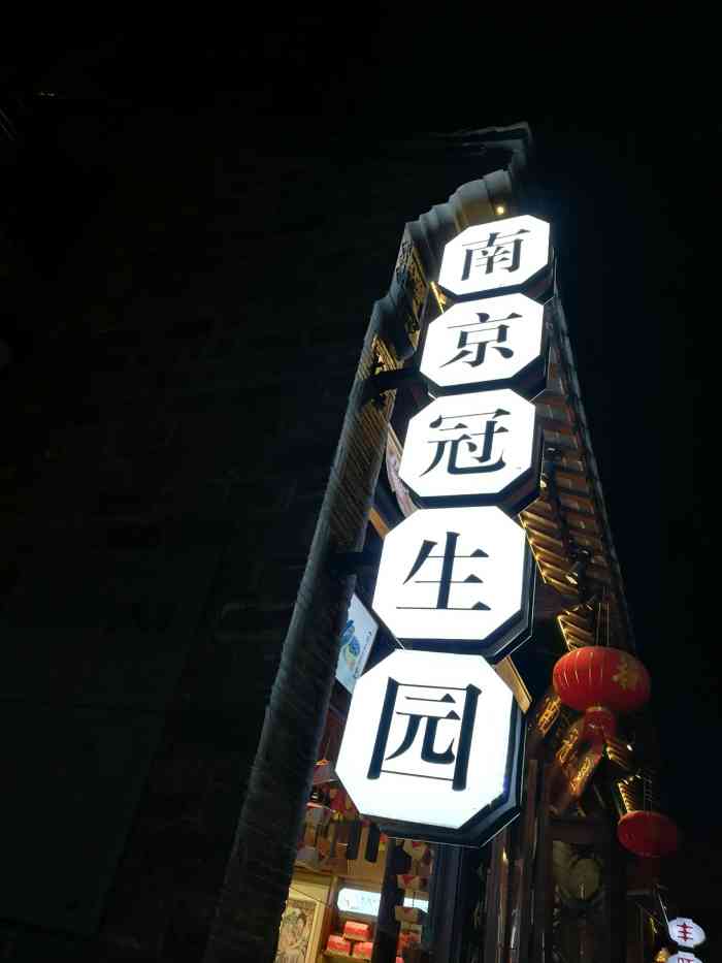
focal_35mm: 27
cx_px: 361
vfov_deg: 65.3
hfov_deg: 51.4
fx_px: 751
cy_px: 482
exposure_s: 1/100
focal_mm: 3.84
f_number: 2.2
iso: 100
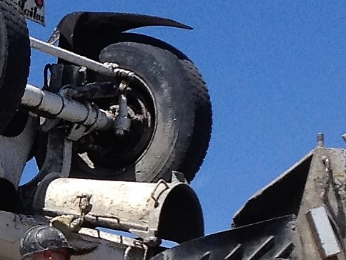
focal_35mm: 236
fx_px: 2359
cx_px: -265
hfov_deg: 8.1
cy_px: 285
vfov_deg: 6.3
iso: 50
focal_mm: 4.28
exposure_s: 1/2045
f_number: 2.4
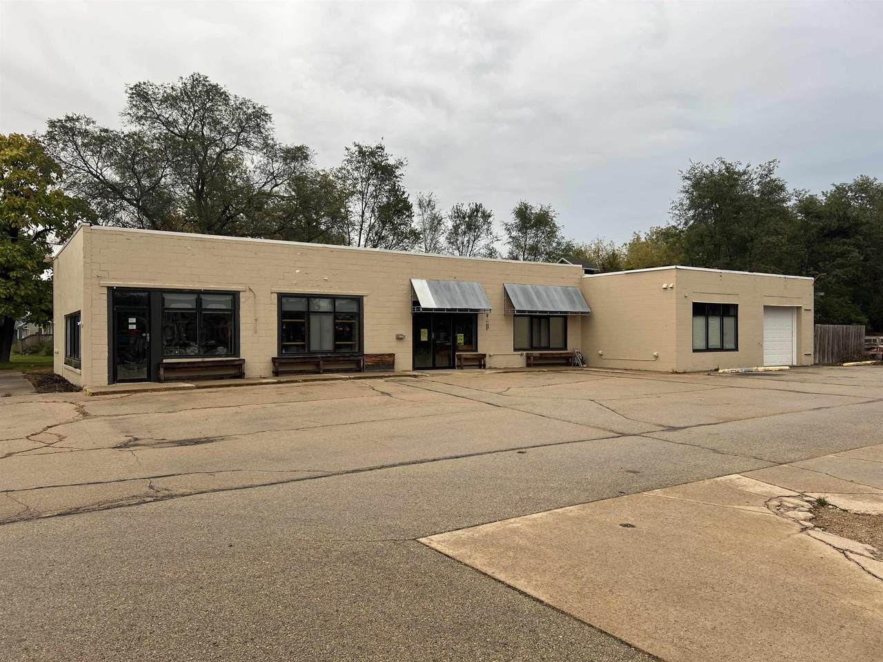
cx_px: 442
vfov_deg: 53.1
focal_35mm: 26
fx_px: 663
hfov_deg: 67.3
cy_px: 331
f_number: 1.5
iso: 40
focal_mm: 5.7
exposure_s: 1/173
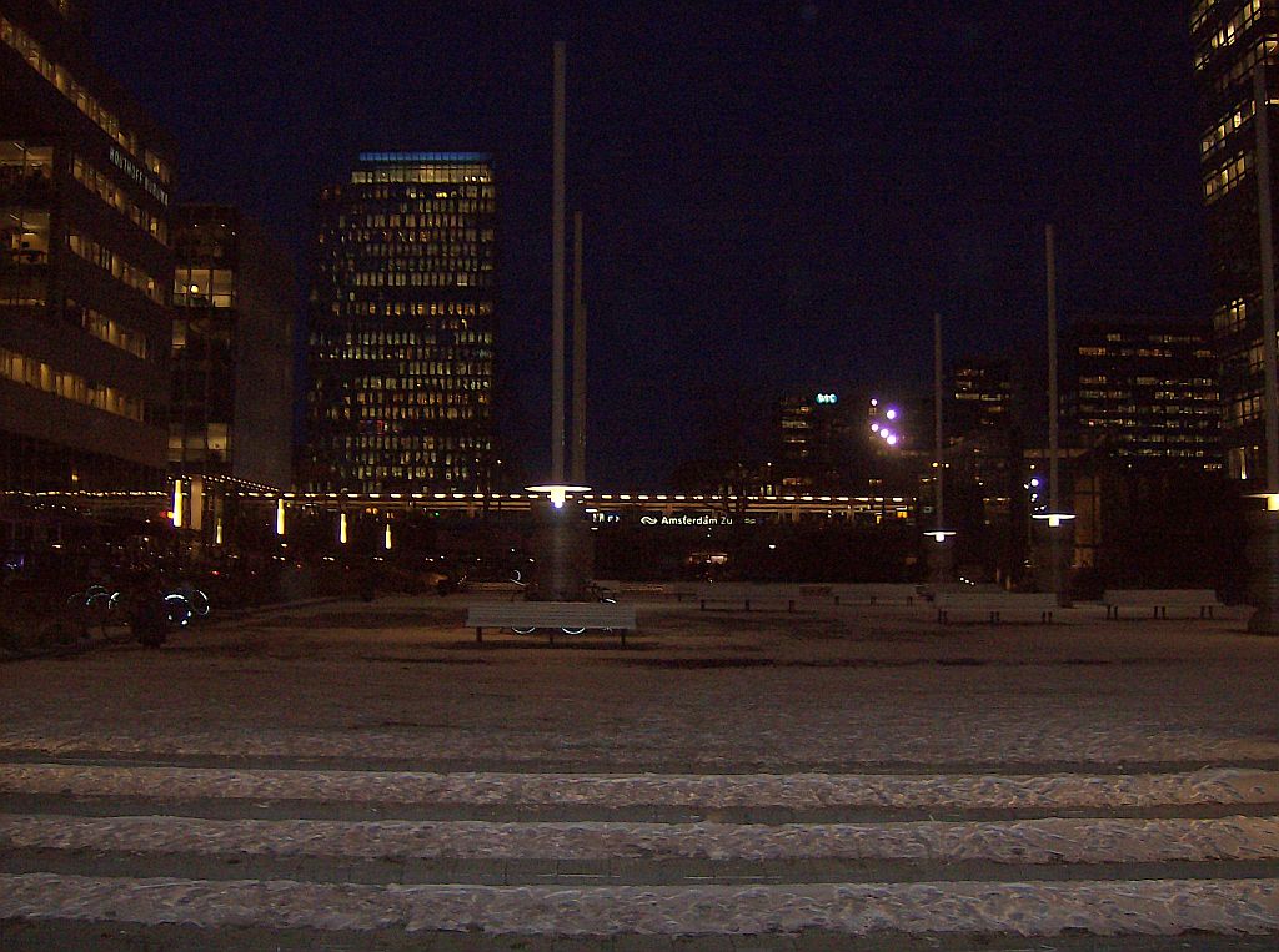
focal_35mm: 36
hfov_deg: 51.5
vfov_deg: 39.5
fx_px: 1327
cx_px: 640
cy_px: 476
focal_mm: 6
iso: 200
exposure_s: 1/60
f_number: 2.8
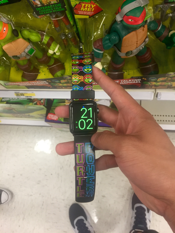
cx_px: 88
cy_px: 116
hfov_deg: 48.2
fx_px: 195
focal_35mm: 29
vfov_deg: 61.7
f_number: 2.2
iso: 100
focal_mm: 4.15
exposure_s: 1/30
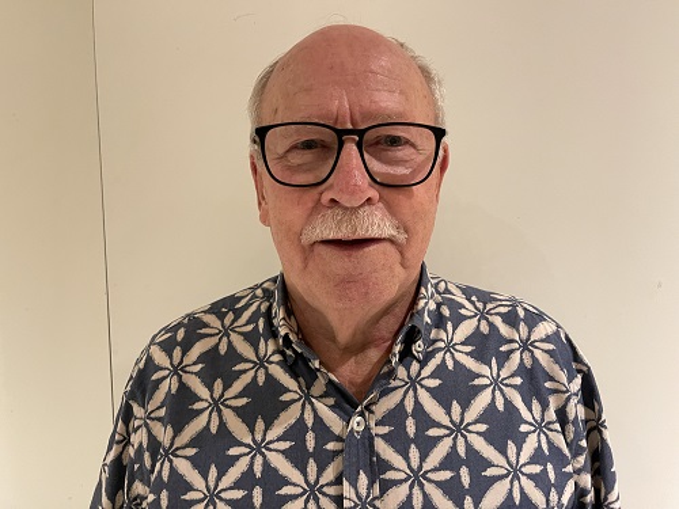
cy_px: 254
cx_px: 340
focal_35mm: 26
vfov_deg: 53.1
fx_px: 510
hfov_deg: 67.3
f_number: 1.6
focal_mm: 5.1
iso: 640
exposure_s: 1/40
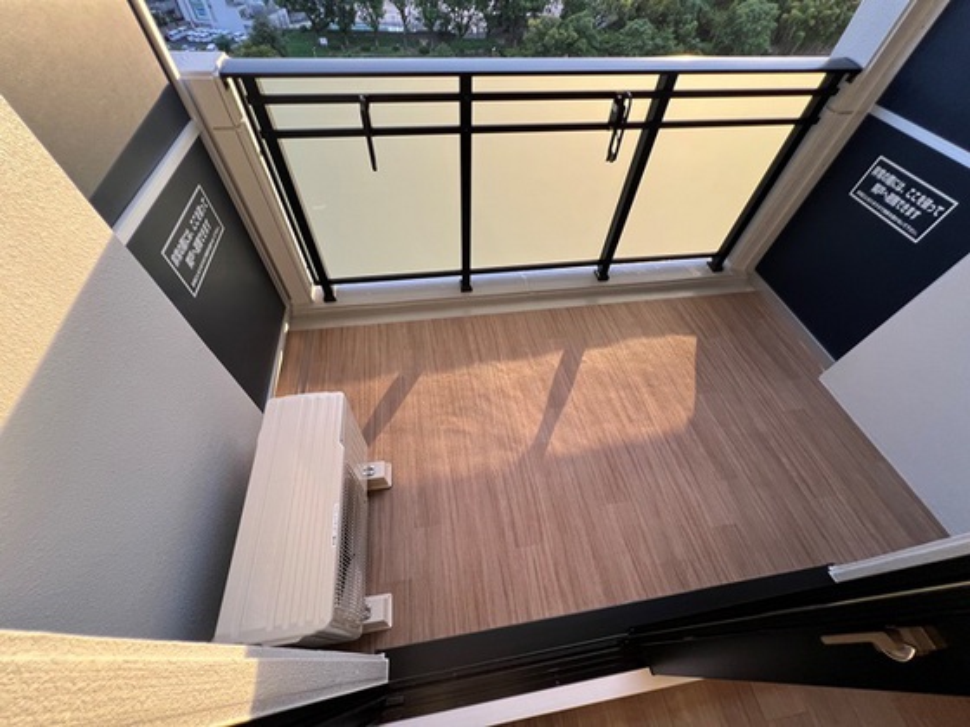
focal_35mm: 13
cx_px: 485
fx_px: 364
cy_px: 364
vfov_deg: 89.9
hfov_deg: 106.2
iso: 80
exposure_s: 1/121
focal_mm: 1.57
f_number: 1.8
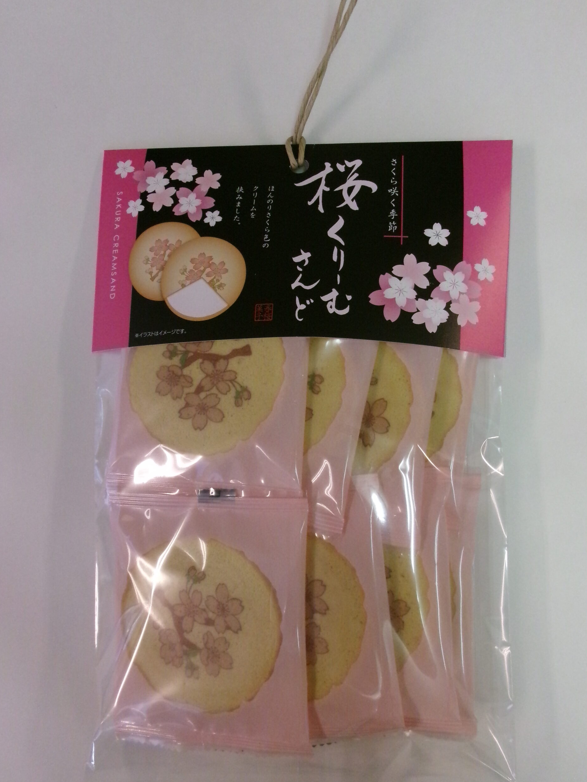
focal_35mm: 37
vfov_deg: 50.1
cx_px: 299
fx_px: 837
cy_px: 381
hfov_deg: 38.7
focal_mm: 6.4
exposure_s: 1/100
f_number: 4.5
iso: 800
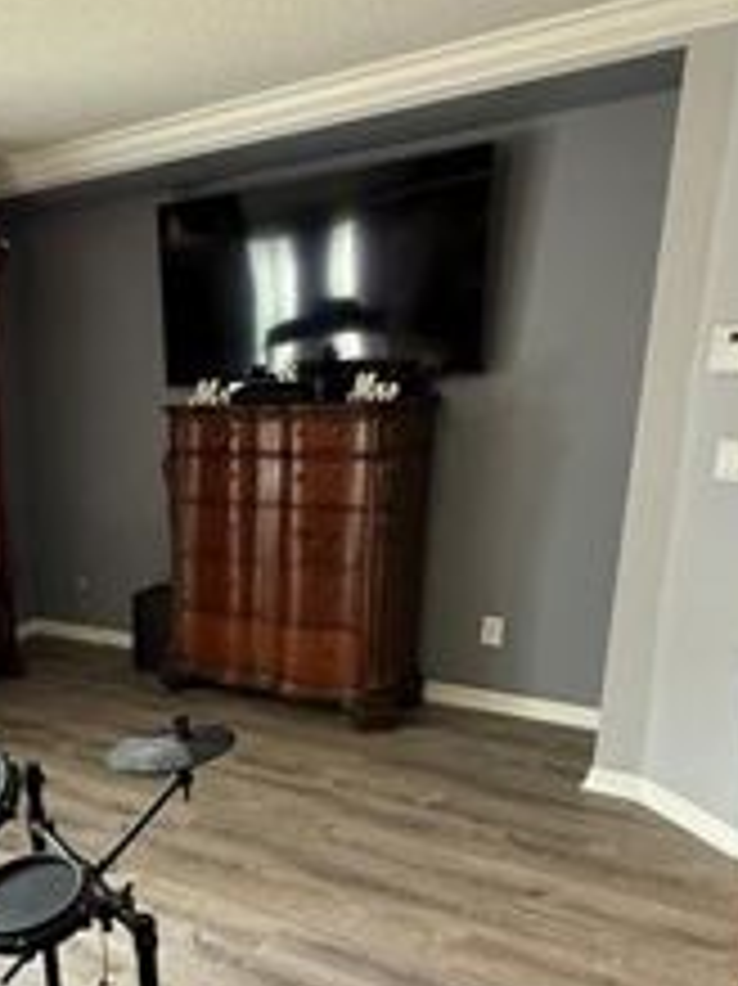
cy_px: 657
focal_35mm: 34
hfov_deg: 36.7
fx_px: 967
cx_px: -29
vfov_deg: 52.9
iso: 400
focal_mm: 2.22
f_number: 2.2
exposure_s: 1/60
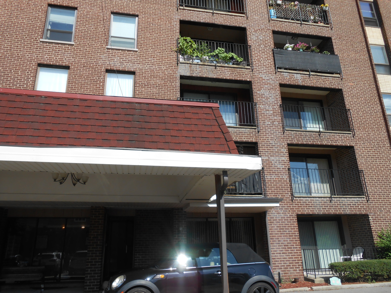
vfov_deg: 53.1
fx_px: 294
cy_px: 146
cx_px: 196
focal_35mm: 26
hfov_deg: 67.3
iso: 80
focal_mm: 4.6
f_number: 3.5
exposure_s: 1/1000
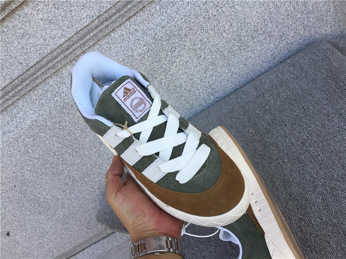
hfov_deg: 58.4
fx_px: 310
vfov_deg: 45.4
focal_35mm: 31
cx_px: 173
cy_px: 130
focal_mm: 3.3
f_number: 2.4
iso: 25
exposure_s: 1/251
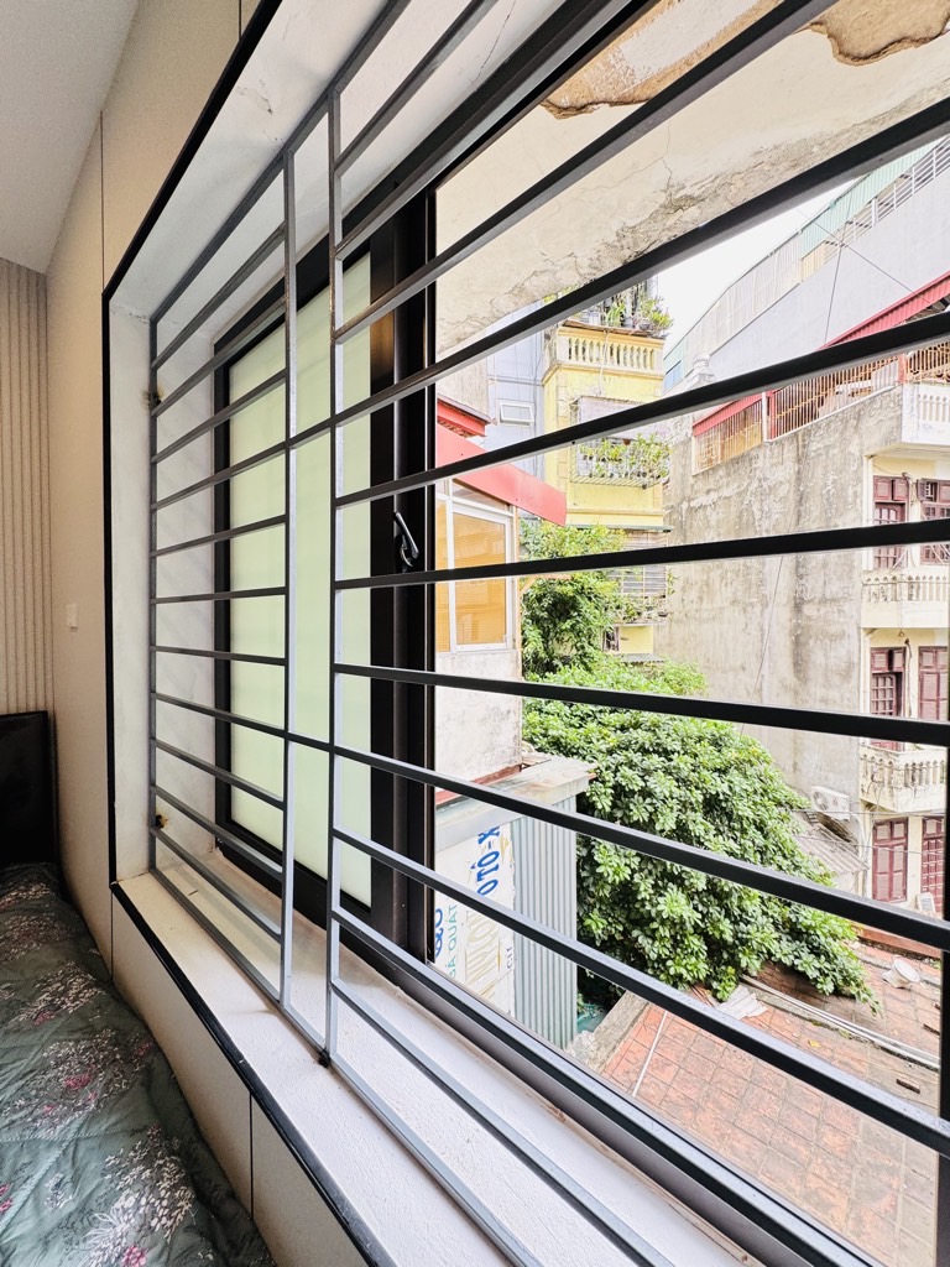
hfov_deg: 85.7
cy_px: 634
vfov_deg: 102.1
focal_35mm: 14
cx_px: 475
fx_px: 512
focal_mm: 2.22
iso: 80
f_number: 2.2
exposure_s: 1/99
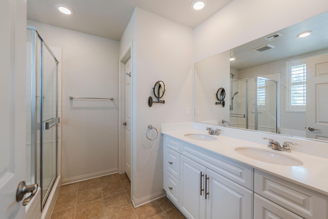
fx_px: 128
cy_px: 110
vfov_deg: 81.2
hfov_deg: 104.3
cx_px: 164
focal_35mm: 14
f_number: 7.1
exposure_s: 1/13
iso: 100
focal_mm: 14
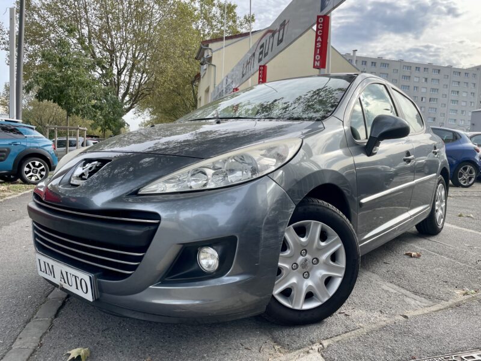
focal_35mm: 26
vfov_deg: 53.1
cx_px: 240
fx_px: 361
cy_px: 180
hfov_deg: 67.3
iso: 32
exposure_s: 1/1247
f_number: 1.6
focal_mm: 4.2
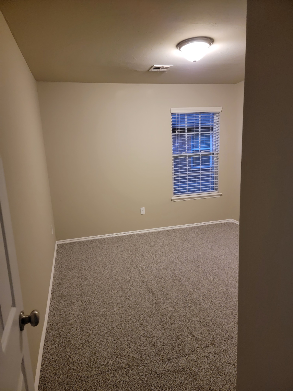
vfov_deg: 71.6
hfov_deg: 56.8
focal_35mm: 24
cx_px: 146
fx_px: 271
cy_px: 196
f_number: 1.8
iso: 640
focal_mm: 6.7
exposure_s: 1/40
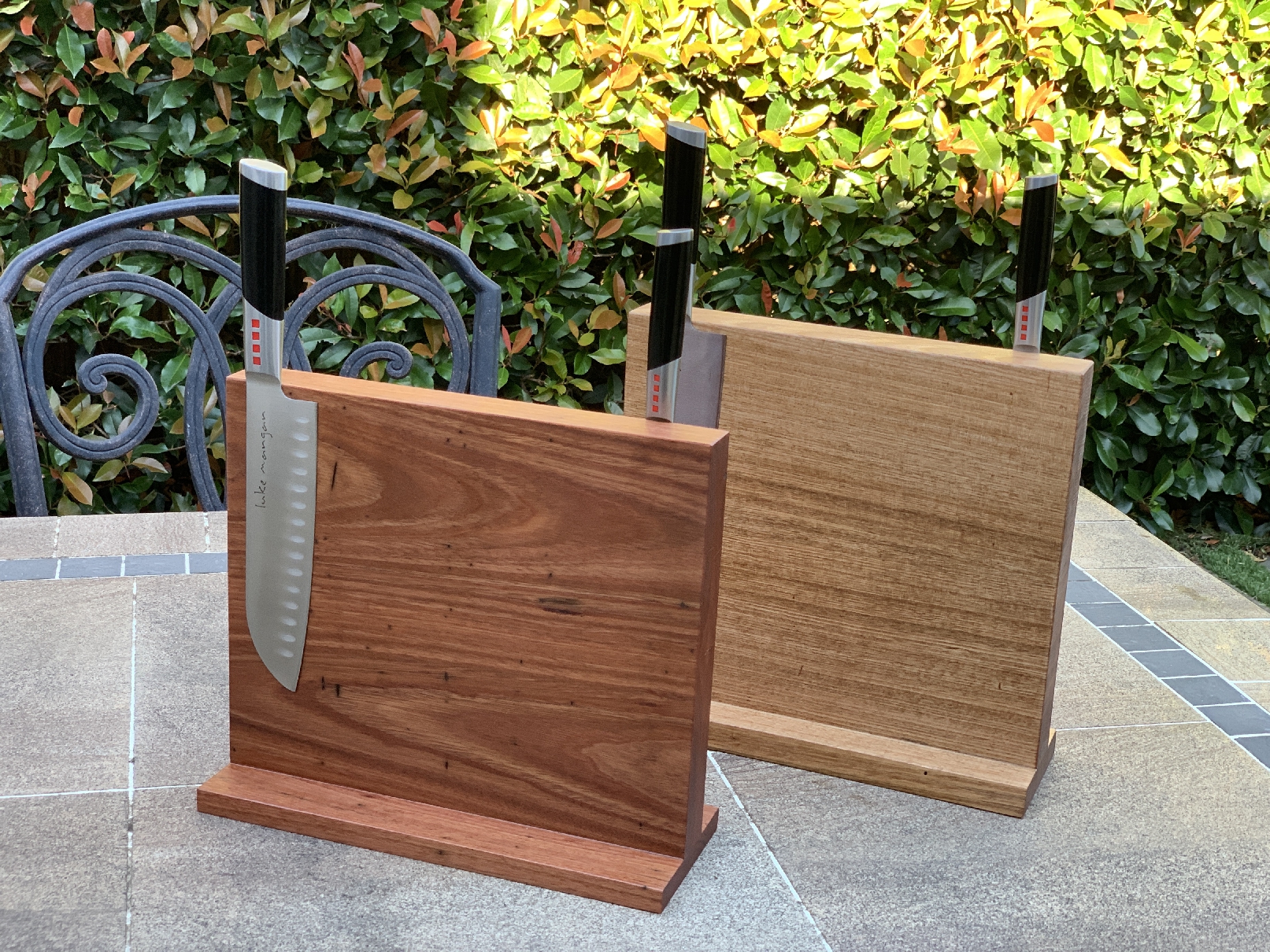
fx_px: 1908
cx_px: 635
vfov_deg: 28.0
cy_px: 476
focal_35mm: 52
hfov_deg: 36.8
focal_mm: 6
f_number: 2.4
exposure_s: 1/122
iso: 80
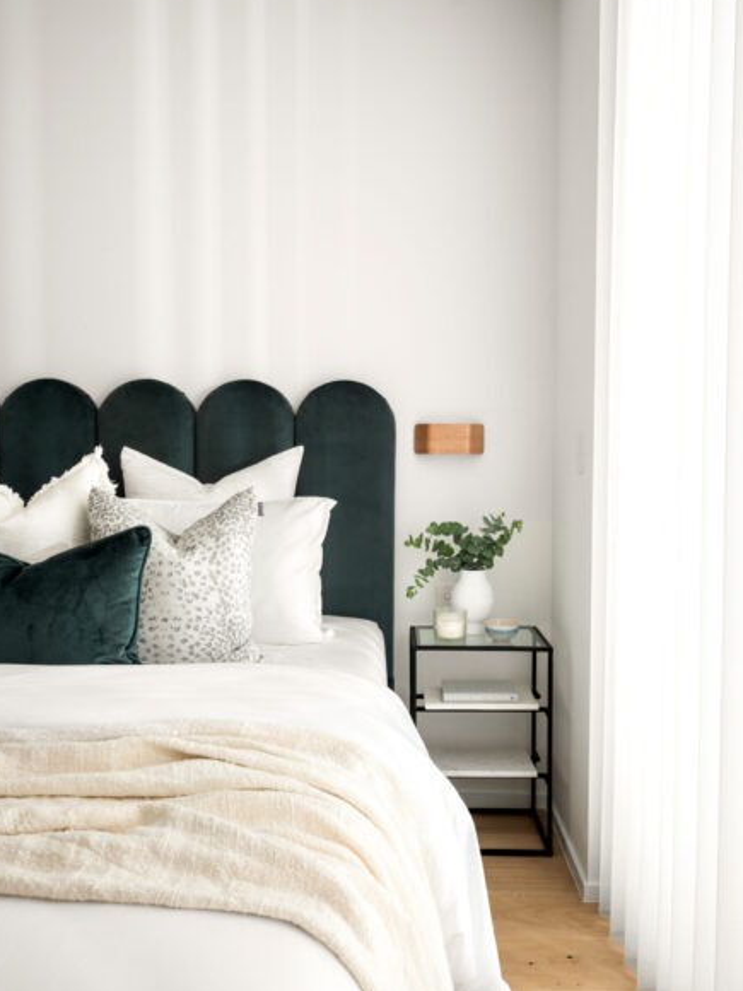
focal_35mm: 30
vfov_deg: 60.0
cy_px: 487
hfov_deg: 46.8
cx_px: 376
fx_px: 859
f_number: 10
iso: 320
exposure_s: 1/20
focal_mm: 36.2
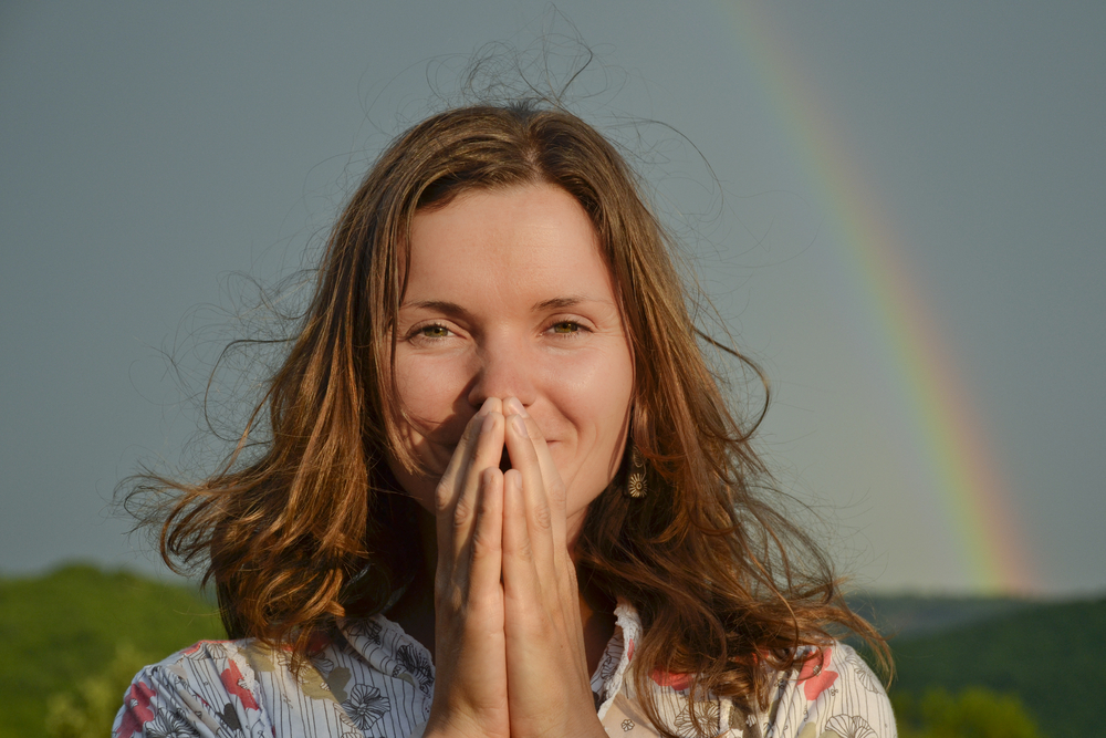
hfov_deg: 21.9
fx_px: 2857
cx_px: 553
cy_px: 369
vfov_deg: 14.7
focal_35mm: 93
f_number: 5
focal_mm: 62
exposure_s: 1/500
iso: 200
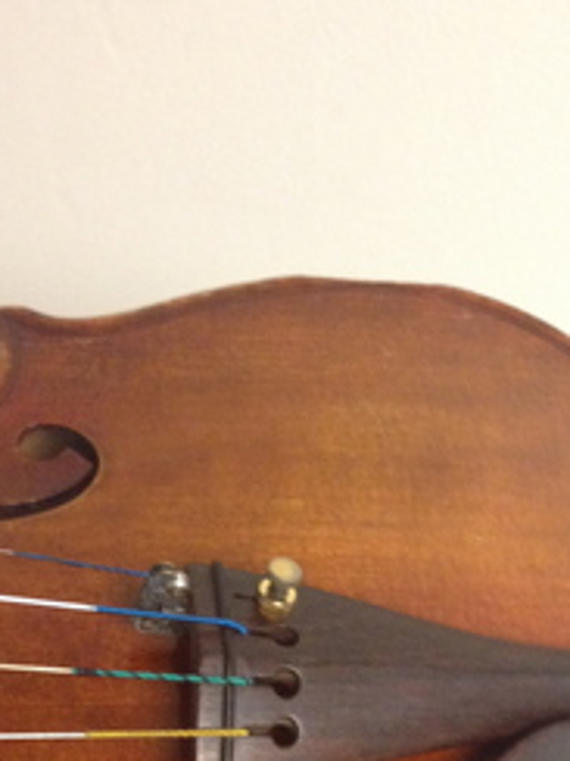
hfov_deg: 22.4
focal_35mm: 65
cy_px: 644
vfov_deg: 28.9
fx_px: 1427
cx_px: 420
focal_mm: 4.28
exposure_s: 1/17
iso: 400
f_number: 2.4
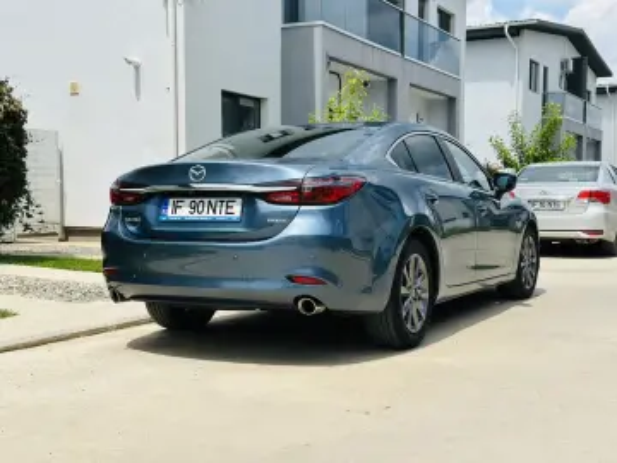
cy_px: 232
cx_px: 308
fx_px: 856
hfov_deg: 39.7
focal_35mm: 48
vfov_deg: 30.3
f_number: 1.78
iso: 100
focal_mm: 6.86
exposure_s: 1/5263
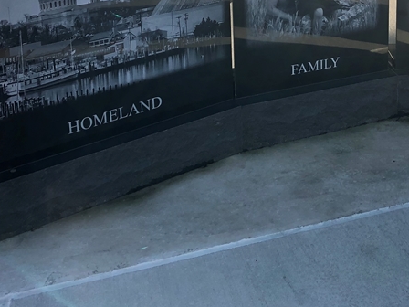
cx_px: 377
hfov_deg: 28.9
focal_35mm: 64
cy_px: -25
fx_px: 756
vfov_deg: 21.8
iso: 20
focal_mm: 3.99
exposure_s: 1/352
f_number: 1.8
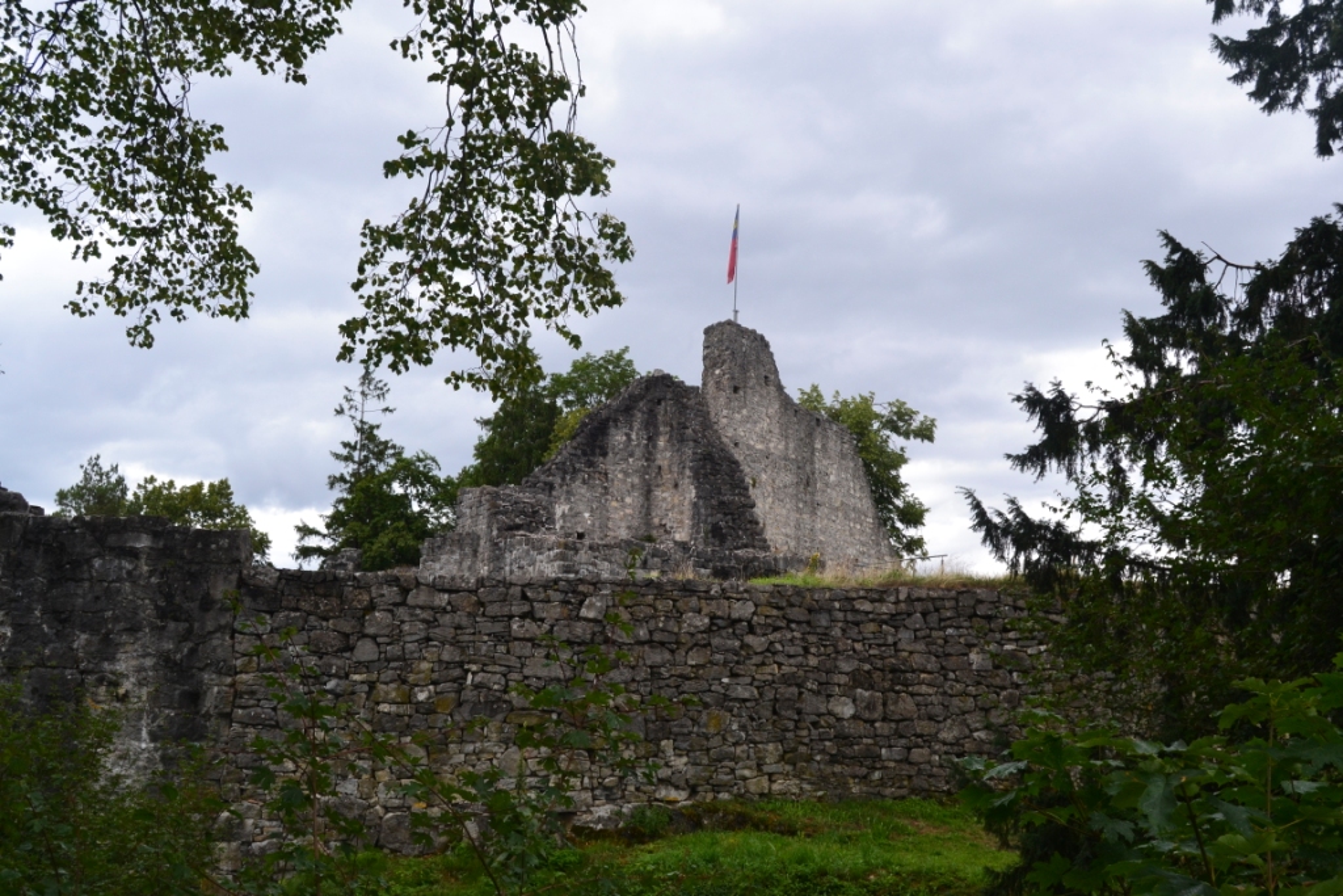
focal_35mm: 39
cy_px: 448
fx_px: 1455
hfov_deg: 49.5
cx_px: 672
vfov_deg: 34.2
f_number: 10
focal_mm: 26
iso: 400
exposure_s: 1/200
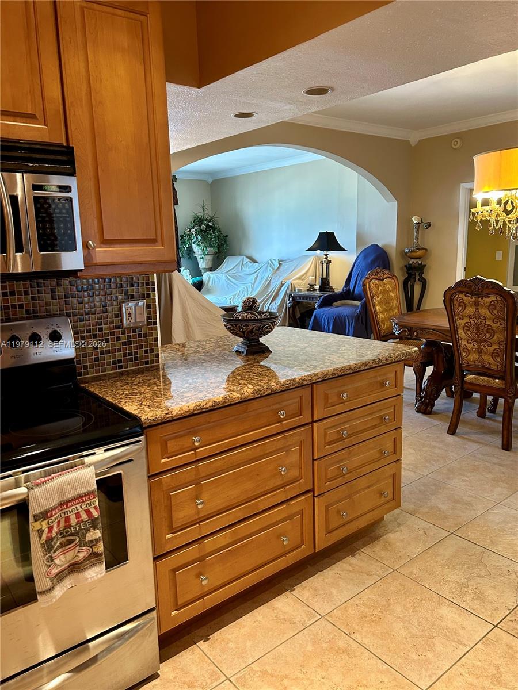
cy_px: 345
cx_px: 259
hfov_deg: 53.1
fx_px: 519
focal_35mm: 26
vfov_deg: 67.3
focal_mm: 5.7
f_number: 1.5
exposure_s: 1/60
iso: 200
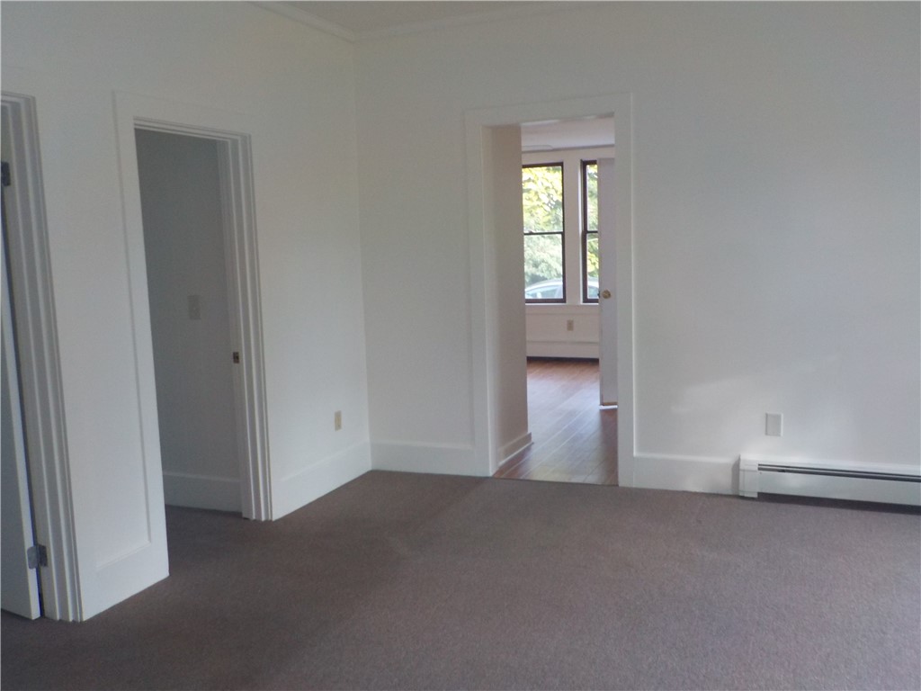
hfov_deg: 60.0
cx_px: 460
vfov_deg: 46.8
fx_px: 798
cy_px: 346
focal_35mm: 30
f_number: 3.3
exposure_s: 1/30
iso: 180
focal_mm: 4.1
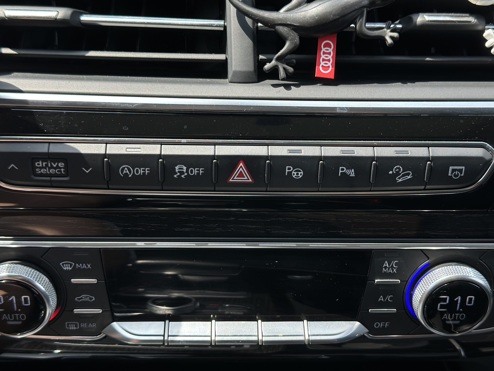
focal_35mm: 48
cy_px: 186
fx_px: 685
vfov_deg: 30.3
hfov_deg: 39.7
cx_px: 247
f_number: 1.78
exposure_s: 1/836
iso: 80
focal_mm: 6.86
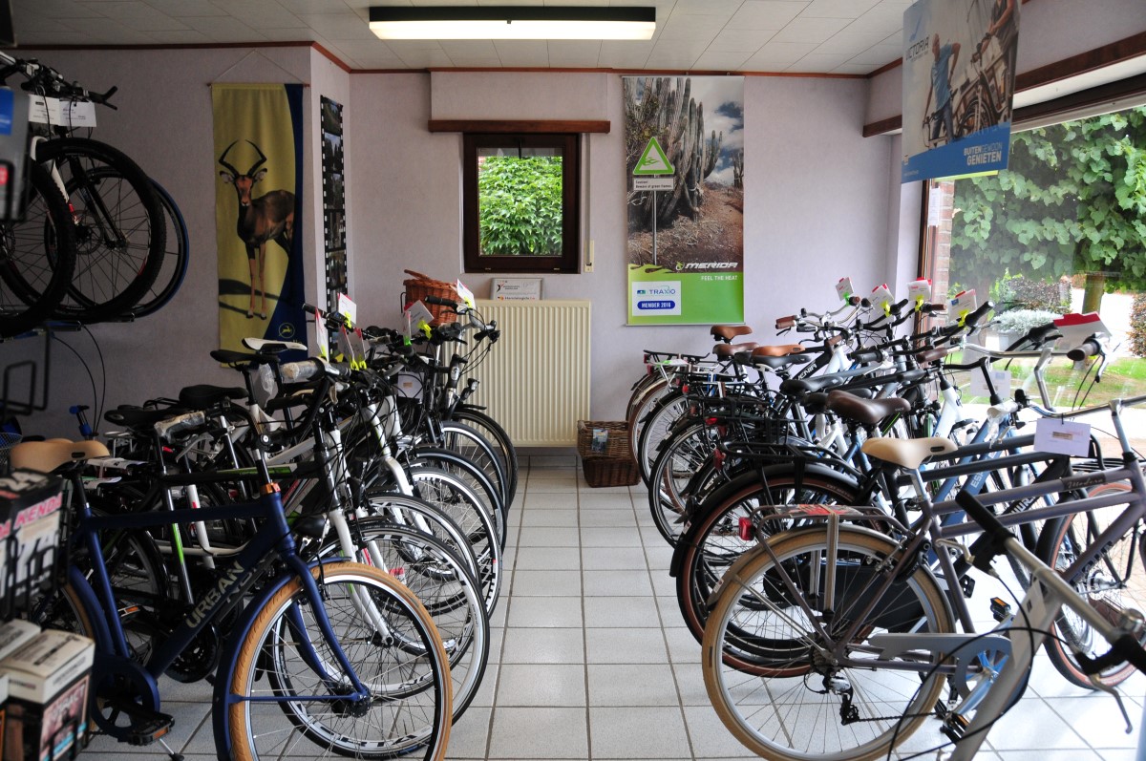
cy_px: 380
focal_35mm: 27
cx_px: 573
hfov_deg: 67.4
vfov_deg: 47.8
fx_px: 858
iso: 500
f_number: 5
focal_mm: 18
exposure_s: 1/100
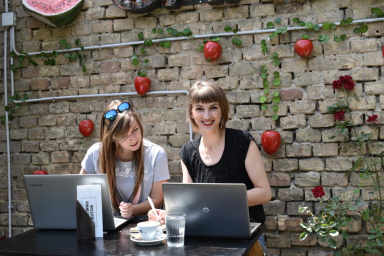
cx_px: 192
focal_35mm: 46
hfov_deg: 42.3
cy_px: 128
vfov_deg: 28.9
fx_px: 496
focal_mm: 31
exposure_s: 1/250
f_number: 7.1
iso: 200
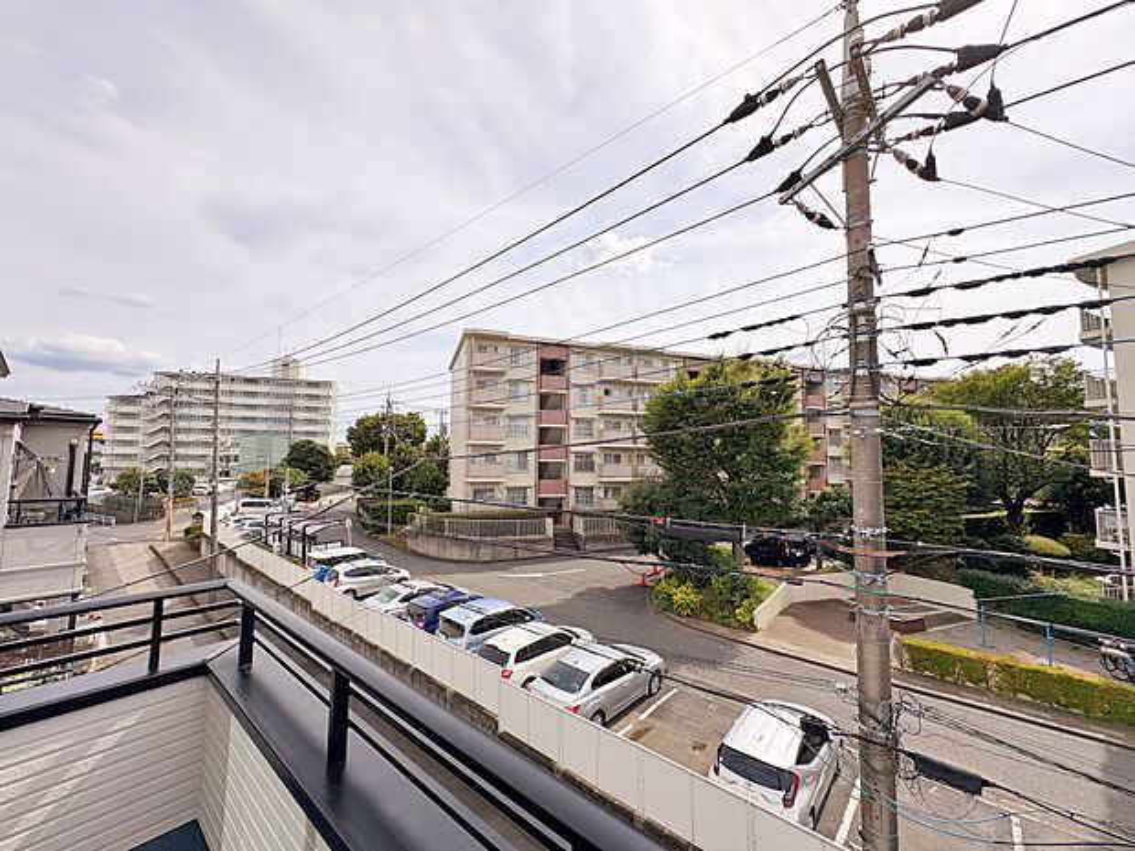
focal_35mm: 14
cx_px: 568
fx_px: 459
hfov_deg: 102.1
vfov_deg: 85.7
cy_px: 426
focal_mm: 2.22
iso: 50
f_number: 2.2
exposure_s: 1/3247
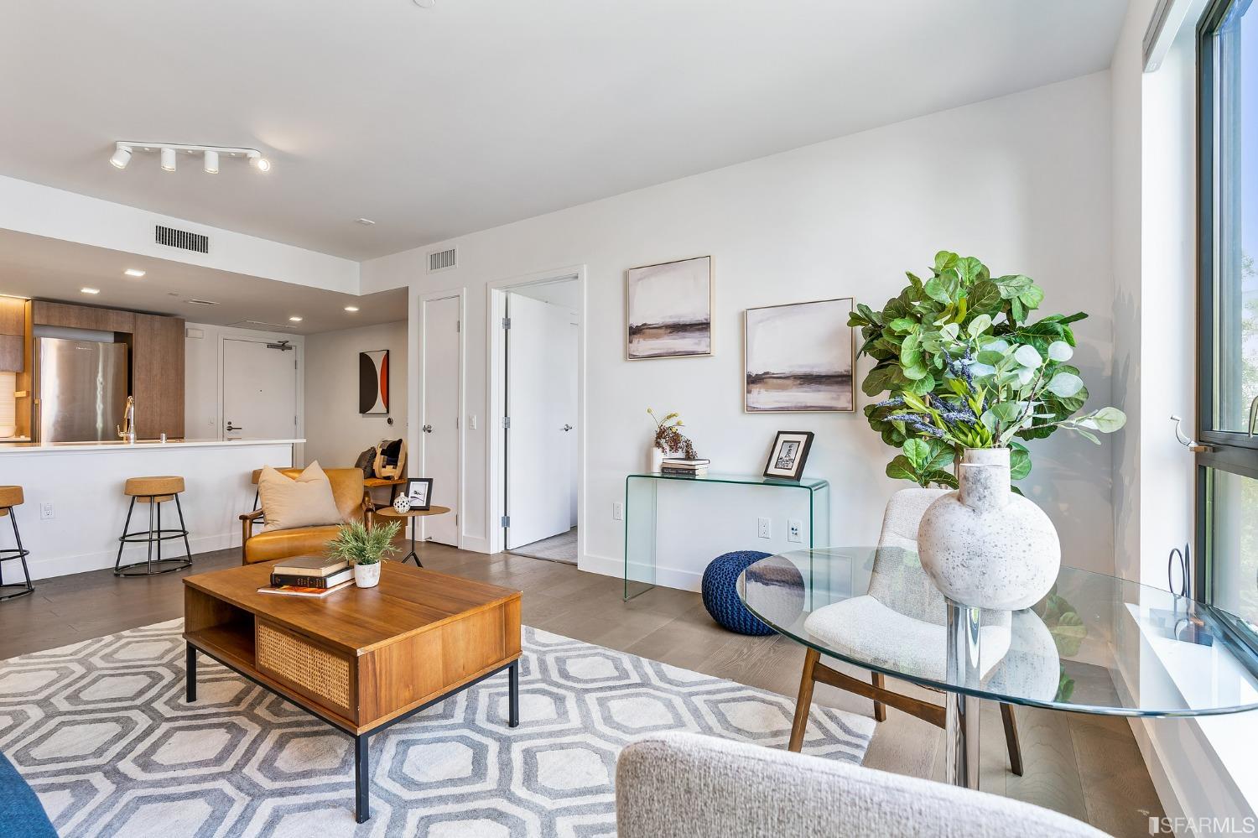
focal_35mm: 16
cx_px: 629
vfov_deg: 73.7
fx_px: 559
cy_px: 419
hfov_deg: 96.8
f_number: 8
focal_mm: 16
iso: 200
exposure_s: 1/8
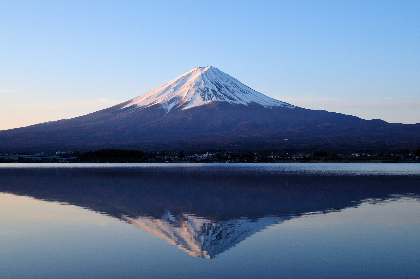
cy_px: 140
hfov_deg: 38.9
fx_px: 594
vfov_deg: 26.4
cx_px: 210
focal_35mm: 51
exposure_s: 1/60
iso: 400
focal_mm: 34
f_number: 13
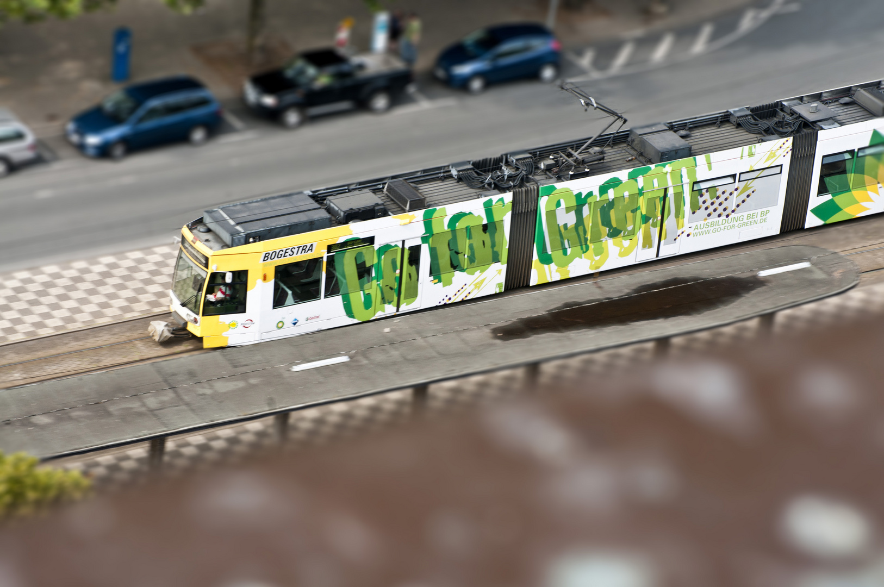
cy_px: 294
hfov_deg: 15.2
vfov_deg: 10.1
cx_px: 442
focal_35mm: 135
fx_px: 3311
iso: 200
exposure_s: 1/30
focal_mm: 90
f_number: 11
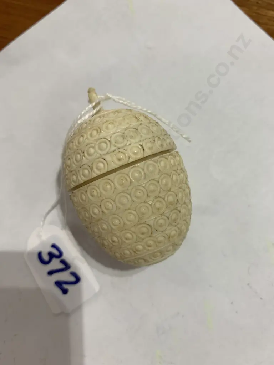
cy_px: 182
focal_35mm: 26
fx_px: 274
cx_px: 137
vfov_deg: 67.3
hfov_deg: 53.1
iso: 80
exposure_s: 1/100
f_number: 1.8
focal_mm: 4.25
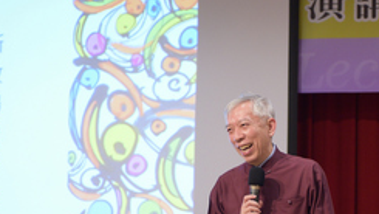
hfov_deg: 17.8
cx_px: 251
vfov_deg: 10.1
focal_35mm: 120
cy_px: 182
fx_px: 1206
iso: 2000
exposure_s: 1/100
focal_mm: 70
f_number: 3.2
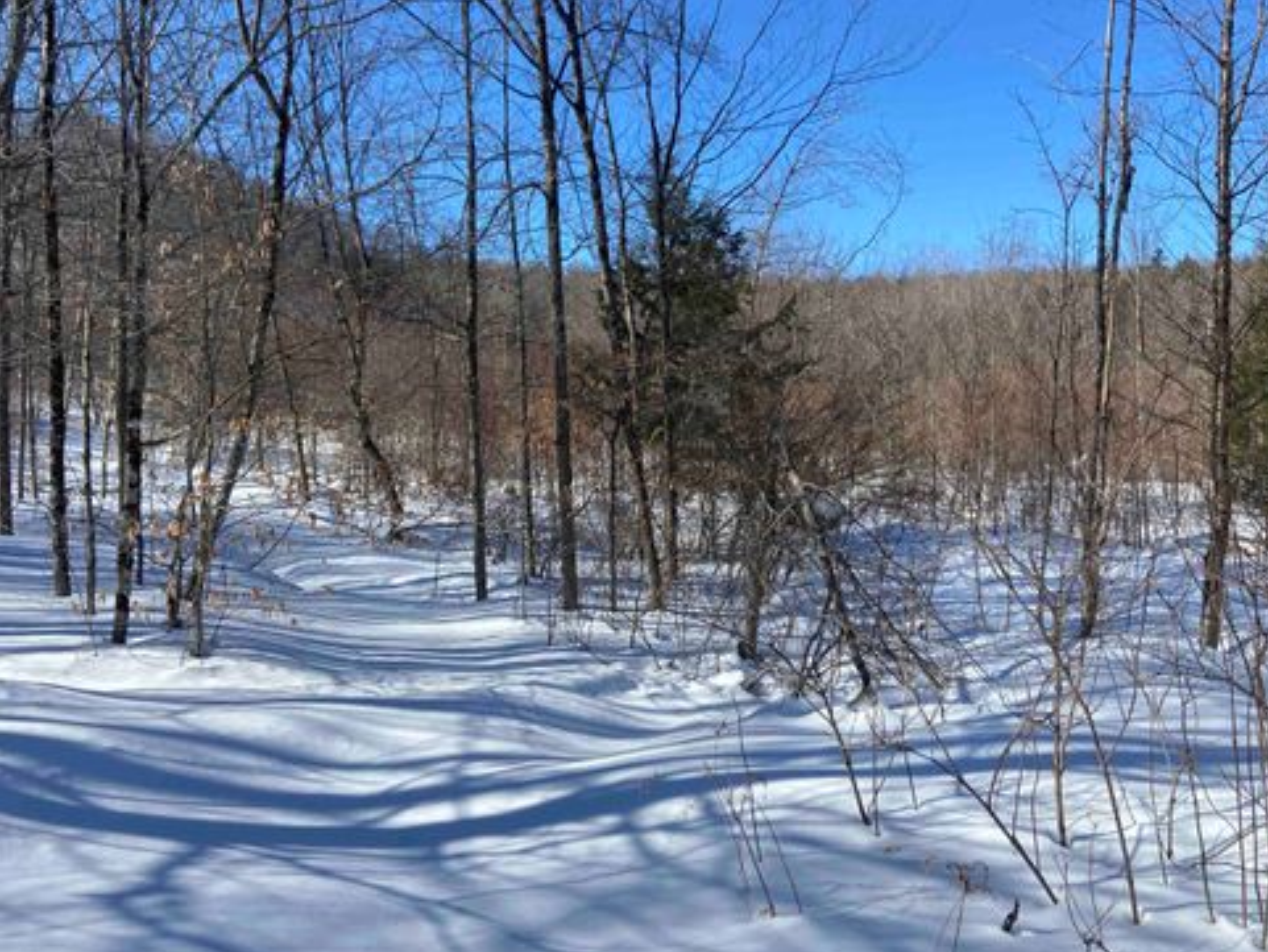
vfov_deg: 51.4
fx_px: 989
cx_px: 656
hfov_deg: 65.3
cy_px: 492
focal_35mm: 27
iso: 32
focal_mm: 4.25
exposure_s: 1/2817
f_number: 1.8
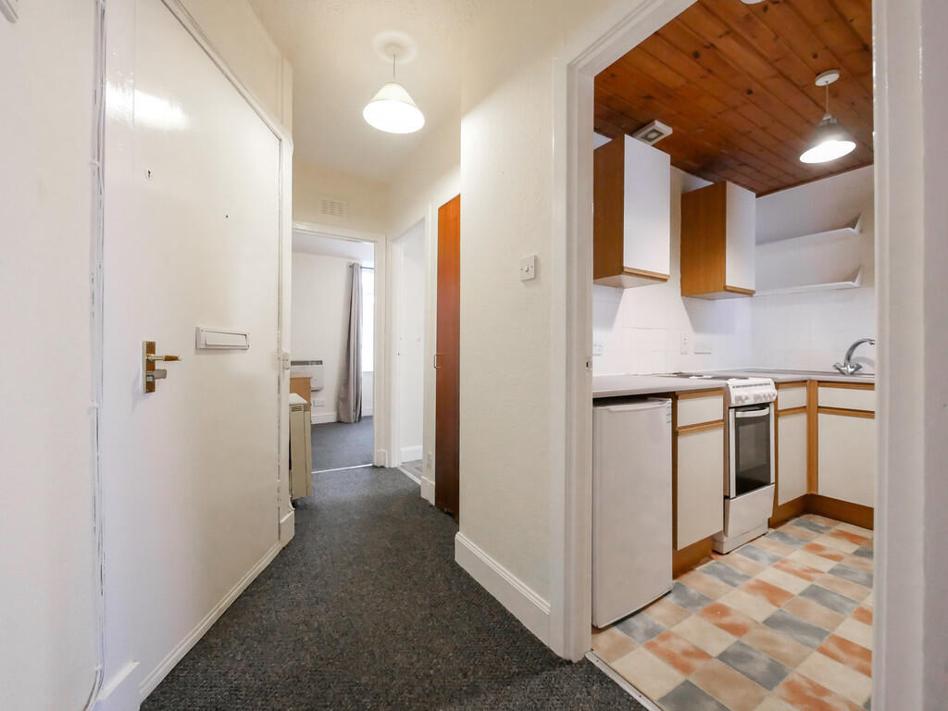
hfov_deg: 102.1
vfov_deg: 85.7
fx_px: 383
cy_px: 356
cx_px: 474
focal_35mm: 14
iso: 3200
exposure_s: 1/60
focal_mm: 7
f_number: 4
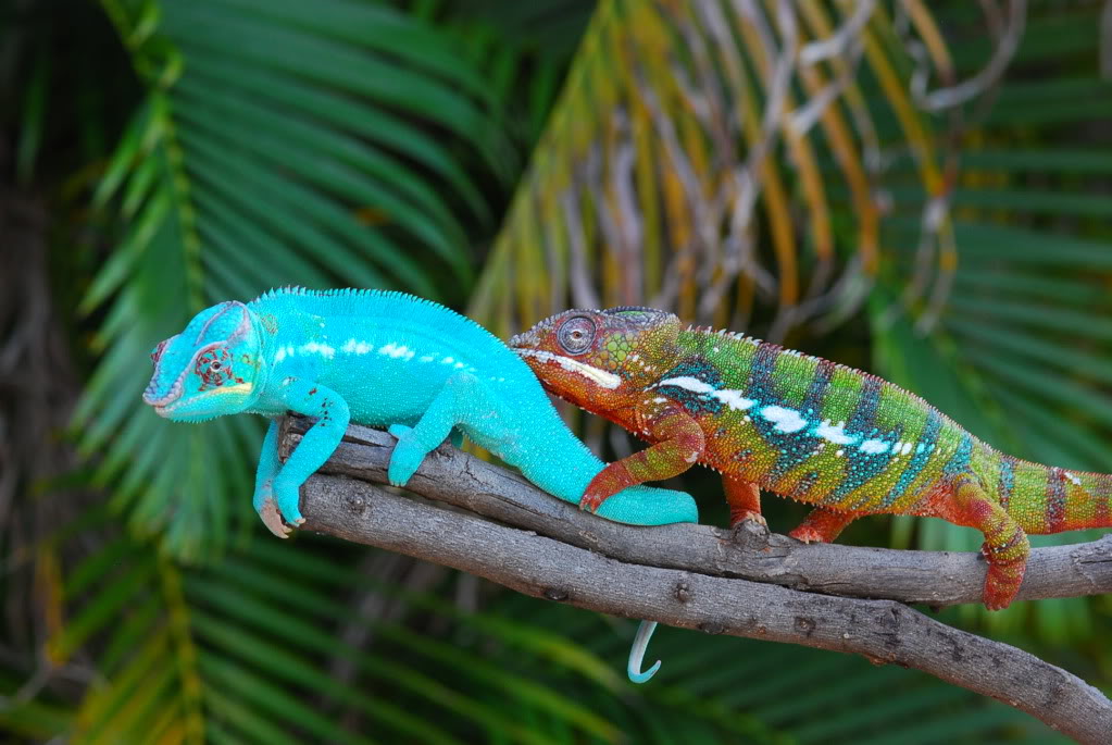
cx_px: 556
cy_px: 372
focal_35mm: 158
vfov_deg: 8.7
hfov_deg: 13.0
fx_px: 4871
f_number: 7.1
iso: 400
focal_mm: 105
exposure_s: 1/125
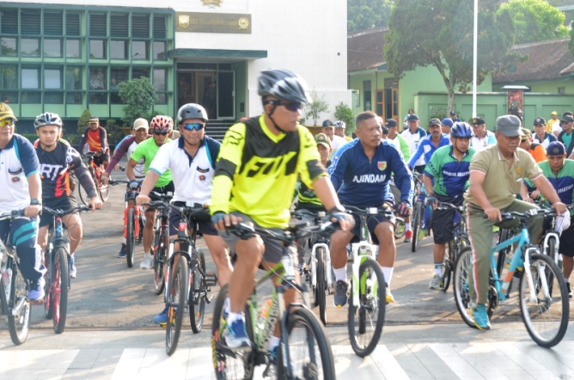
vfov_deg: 19.6
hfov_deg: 29.3
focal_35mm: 69
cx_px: 330
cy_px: 143
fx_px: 1098
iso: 100
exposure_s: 1/50
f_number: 5.6
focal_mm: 30
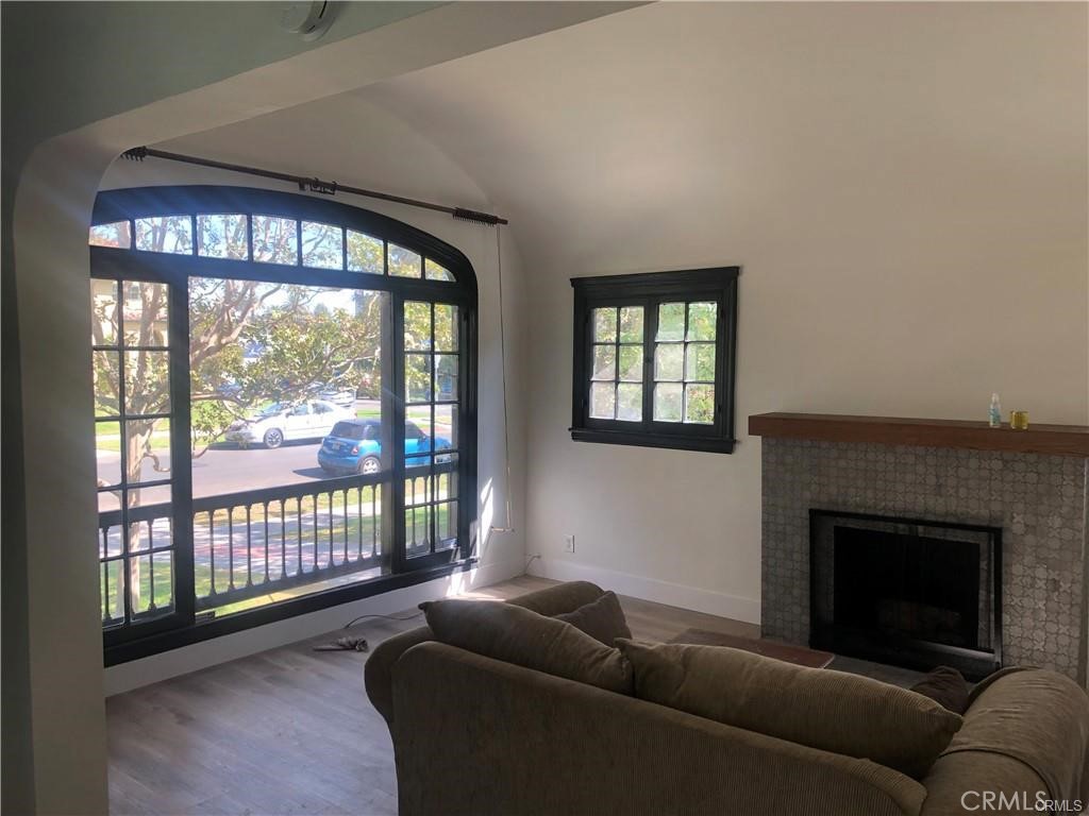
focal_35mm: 28
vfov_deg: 49.7
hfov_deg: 63.4
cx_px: 544
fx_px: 881
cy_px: 408
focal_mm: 3.99
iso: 25
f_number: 1.8
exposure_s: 1/120
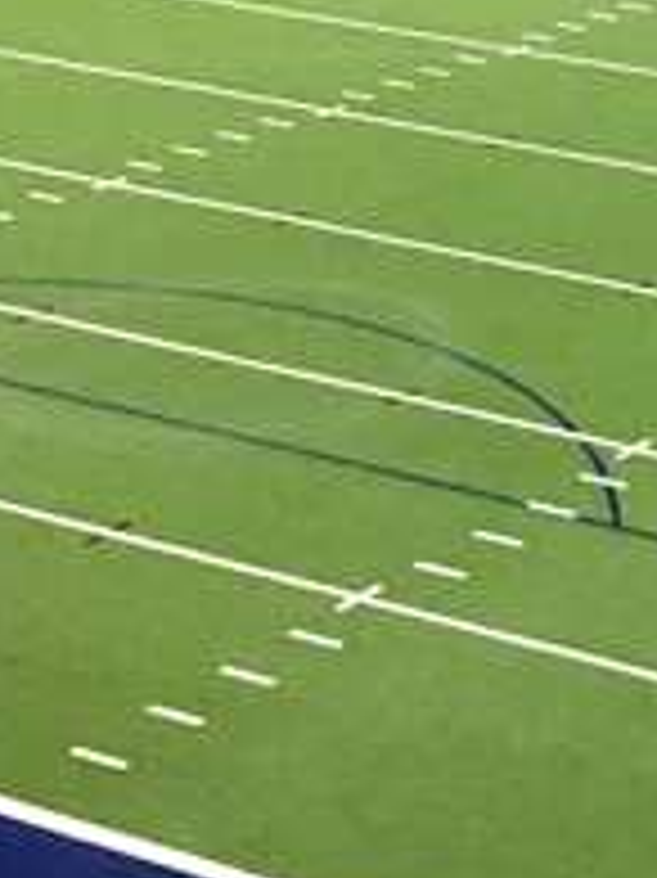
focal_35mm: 119
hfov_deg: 11.6
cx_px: 1152
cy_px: 59
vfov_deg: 16.3
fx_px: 3015
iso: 250
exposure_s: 1/30
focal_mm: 4.15
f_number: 2.2
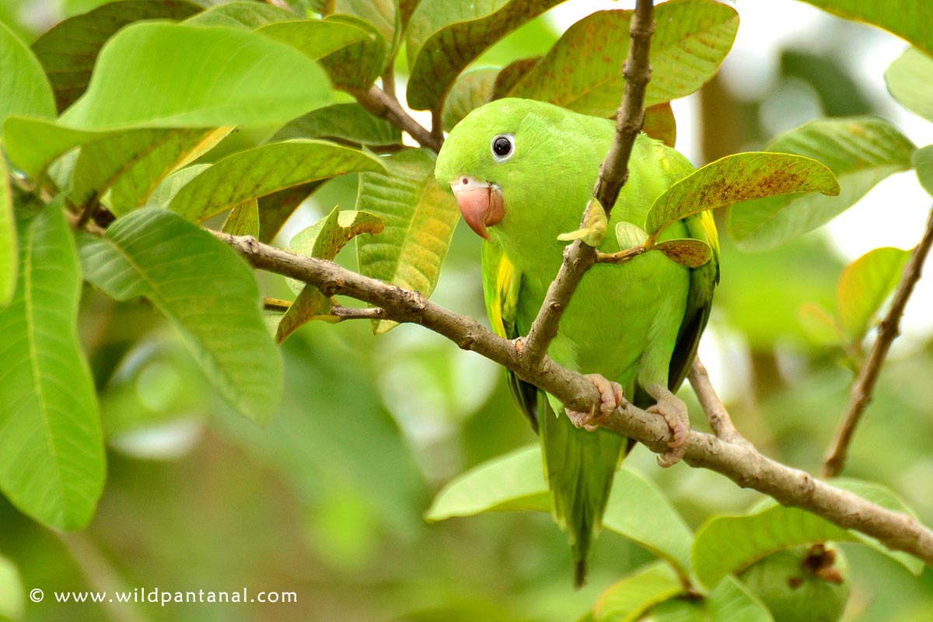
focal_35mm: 450
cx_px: 466
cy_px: 311
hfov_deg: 4.6
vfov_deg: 3.1
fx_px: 11662
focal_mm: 300
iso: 200
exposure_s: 1/200
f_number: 5.6
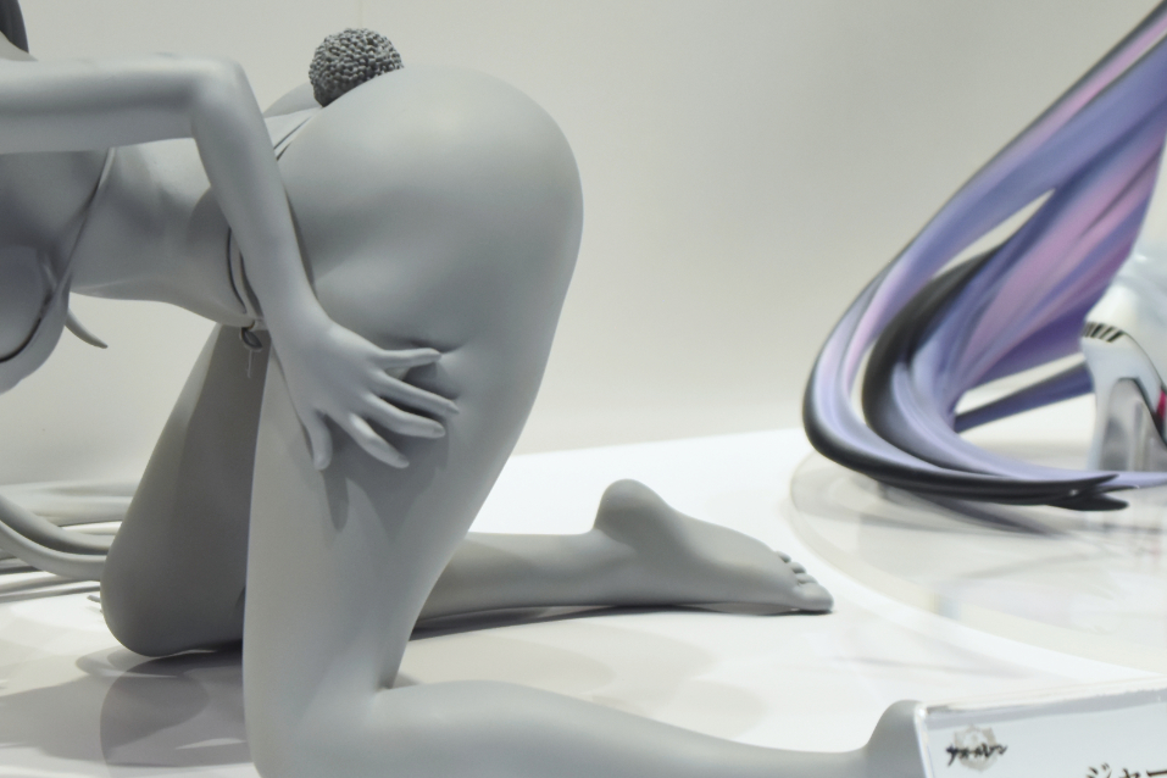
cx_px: 252
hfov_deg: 15.4
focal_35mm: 132
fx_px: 4279
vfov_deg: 10.4
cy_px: 240
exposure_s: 1/200
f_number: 8
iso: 640
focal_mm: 52
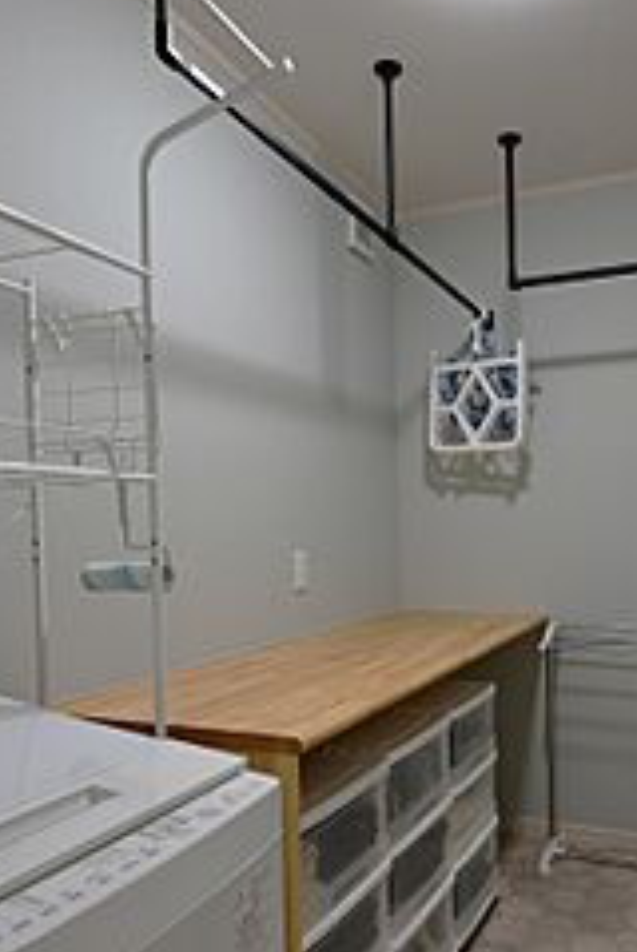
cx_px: 442
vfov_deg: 65.1
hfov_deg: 45.6
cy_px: 548
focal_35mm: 28
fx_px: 741
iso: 900
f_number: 4
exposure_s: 1/60
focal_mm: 16
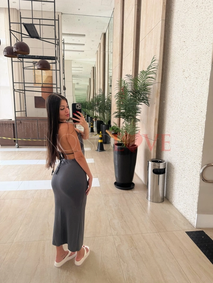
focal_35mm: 24
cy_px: 142
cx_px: 106
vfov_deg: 71.6
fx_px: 197
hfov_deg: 56.8
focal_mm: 6.76
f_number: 1.78
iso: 125
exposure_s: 1/60
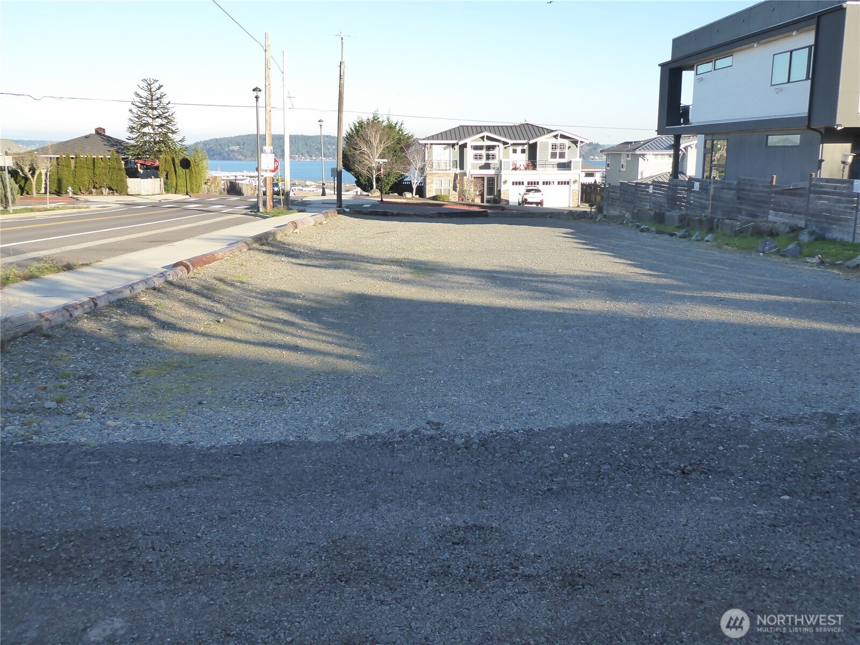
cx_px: 430
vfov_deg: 44.2
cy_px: 322
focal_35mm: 32
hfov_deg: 56.8
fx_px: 795
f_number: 3.5
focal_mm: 5.4
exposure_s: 1/320
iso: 160
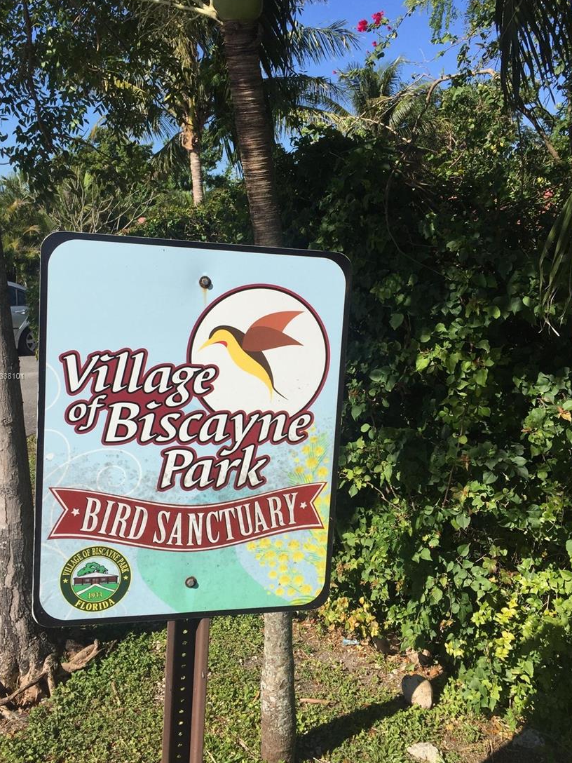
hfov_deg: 44.2
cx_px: 278
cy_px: 377
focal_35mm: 32
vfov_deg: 56.8
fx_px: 705
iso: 32
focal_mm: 4.15
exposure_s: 1/2475
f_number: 2.2
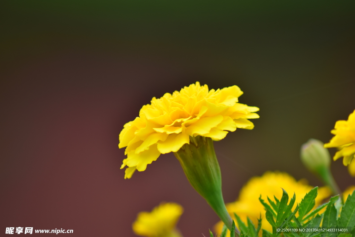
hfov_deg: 4.6
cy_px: 118
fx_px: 4438
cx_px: 178
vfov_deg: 3.1
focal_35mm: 450
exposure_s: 1/250
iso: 100
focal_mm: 300
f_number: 6.3
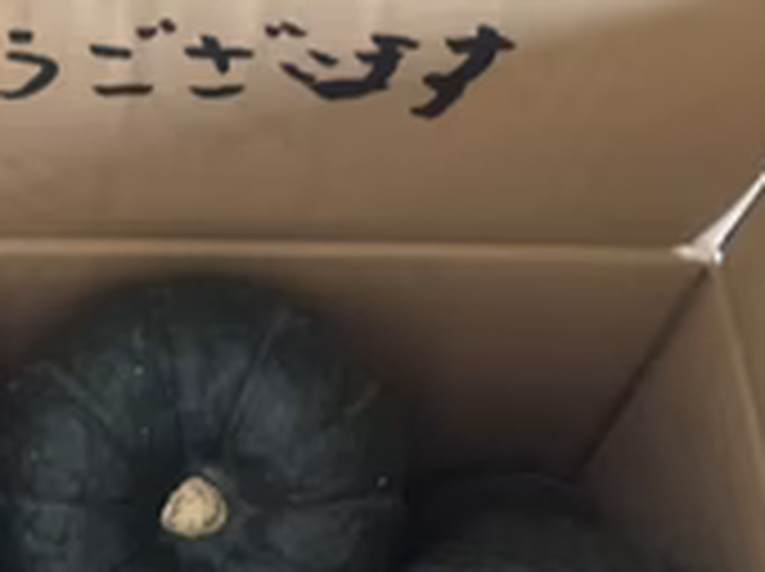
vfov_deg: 19.4
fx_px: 1611
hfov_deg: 26.0
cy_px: 604
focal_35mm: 73
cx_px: 104
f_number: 2.4
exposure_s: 1/15
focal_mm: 3.3
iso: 500
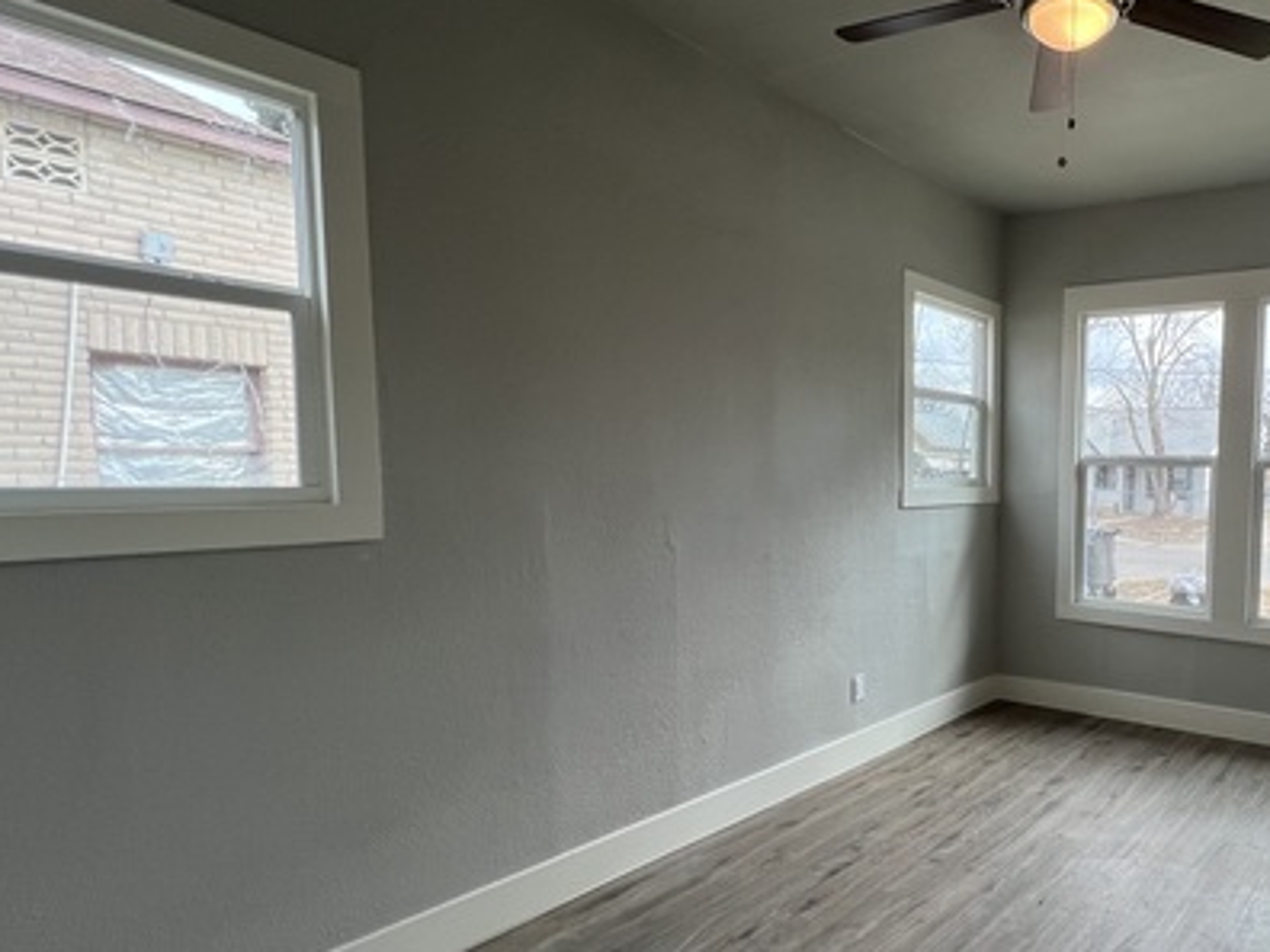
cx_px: 1010
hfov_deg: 71.3
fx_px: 770
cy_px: 542
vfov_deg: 63.2
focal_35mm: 21
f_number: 1.8
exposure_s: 1/120
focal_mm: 1.57
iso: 40
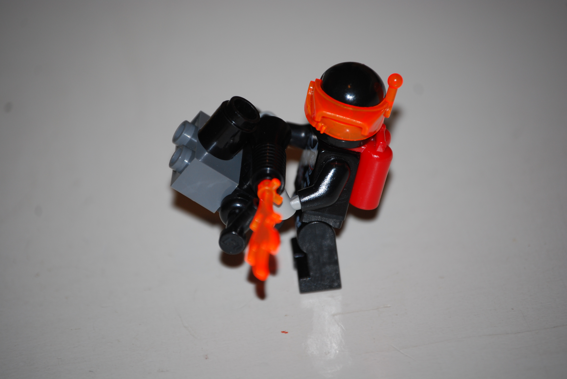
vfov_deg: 5.9
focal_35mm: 232
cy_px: 190
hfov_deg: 8.8
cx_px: 284
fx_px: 3666
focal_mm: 155
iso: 200
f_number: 5.3
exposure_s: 1/60
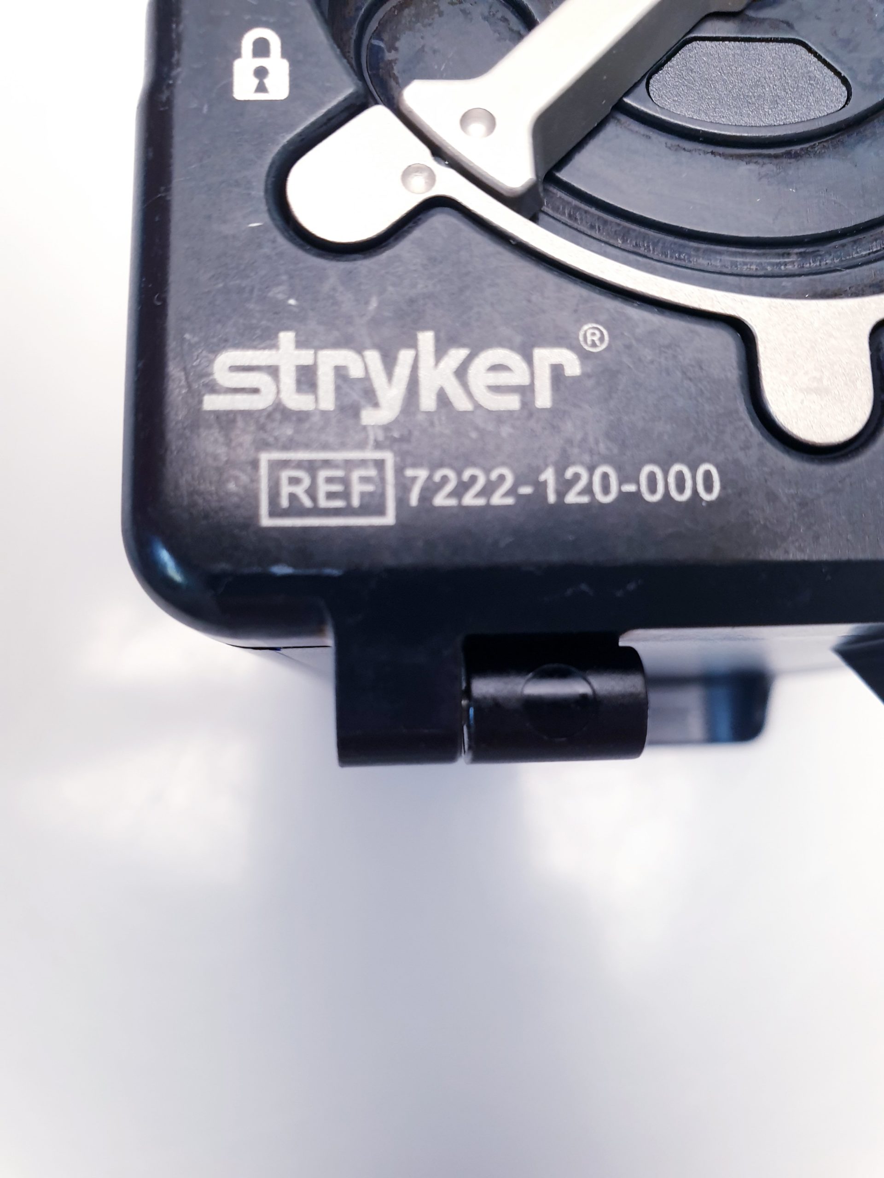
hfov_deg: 53.1
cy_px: 589
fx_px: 885
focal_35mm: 26
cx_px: 442
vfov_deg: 67.3
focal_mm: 4.3
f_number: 2.4
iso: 160
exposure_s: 1/50
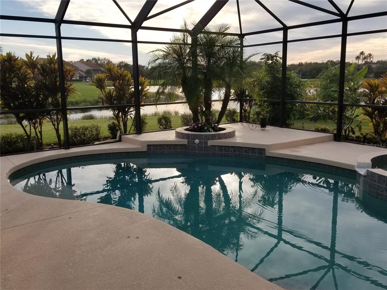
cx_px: 194
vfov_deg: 53.1
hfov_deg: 67.3
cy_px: 145
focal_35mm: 26
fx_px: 291
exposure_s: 1/1096
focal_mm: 4.25
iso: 50
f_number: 1.7
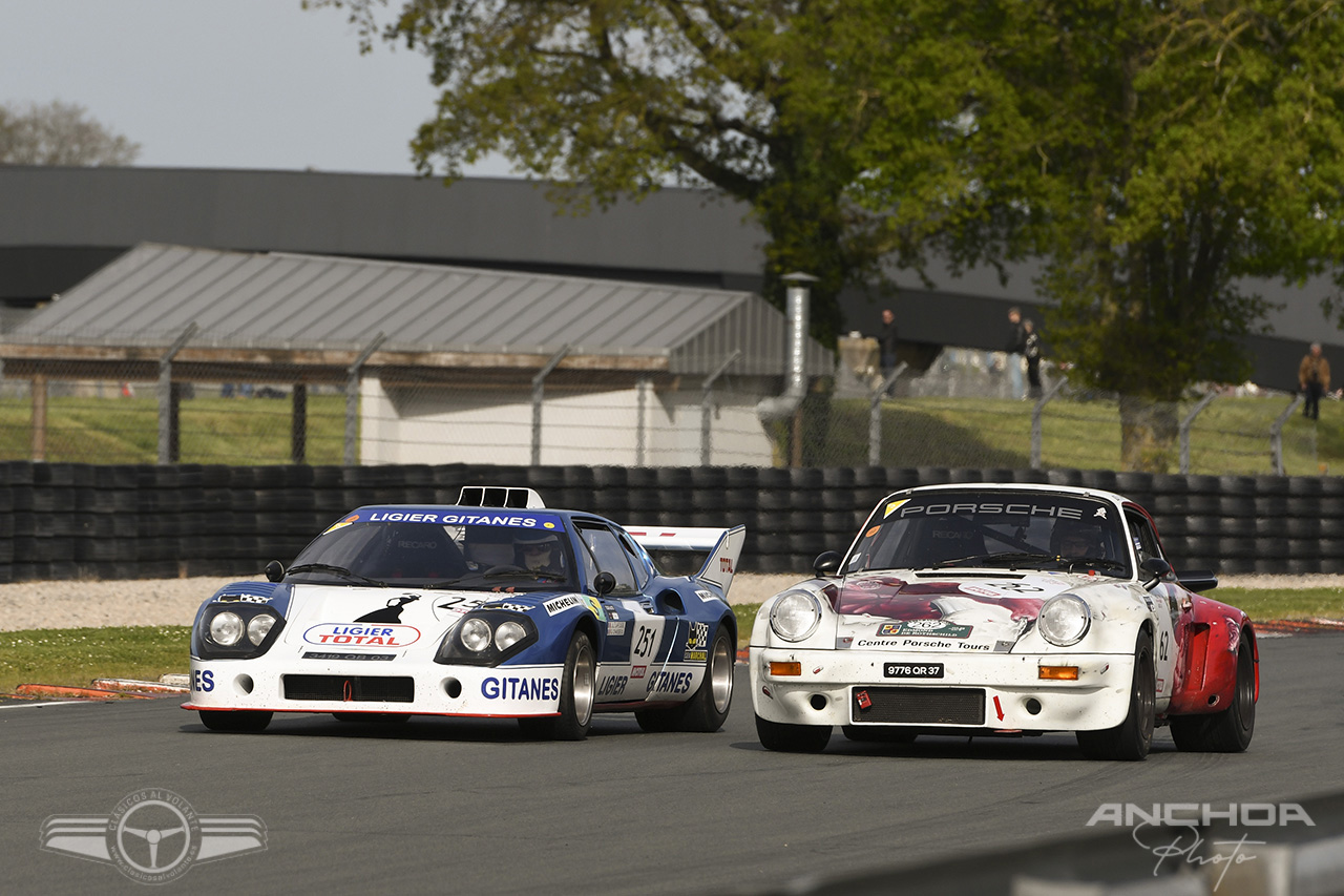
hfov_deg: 6.9
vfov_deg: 4.6
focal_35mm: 300
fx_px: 11198
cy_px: 448
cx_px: 672
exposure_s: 1/2000
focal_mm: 200
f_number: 5.6
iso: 250
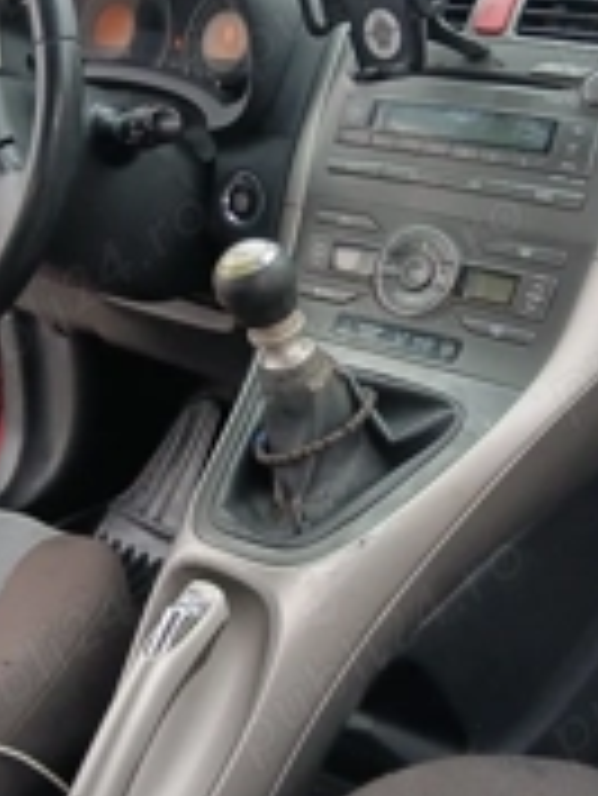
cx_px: 220
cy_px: 378
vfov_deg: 31.7
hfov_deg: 24.0
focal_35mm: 61
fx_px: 1403
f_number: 4
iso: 583
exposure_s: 1/100
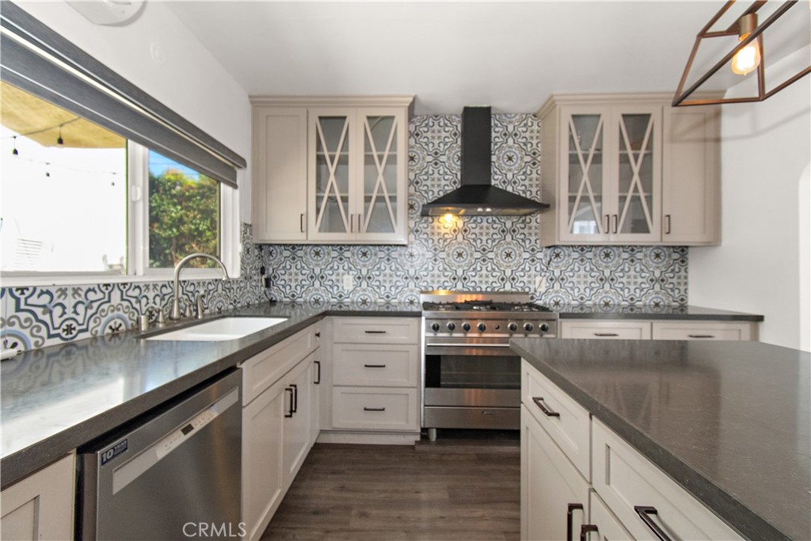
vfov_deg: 77.3
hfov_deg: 100.4
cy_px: 270
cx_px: 406
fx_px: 338
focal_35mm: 15
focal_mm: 10
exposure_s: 1/100
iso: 320
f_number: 5.6
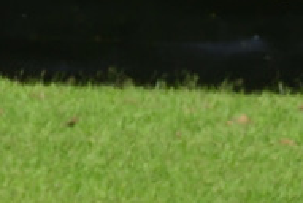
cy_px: 290
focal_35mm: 2386
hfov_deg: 0.9
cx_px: 289
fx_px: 20113
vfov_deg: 0.6
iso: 400
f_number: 11
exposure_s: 1/640
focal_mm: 380
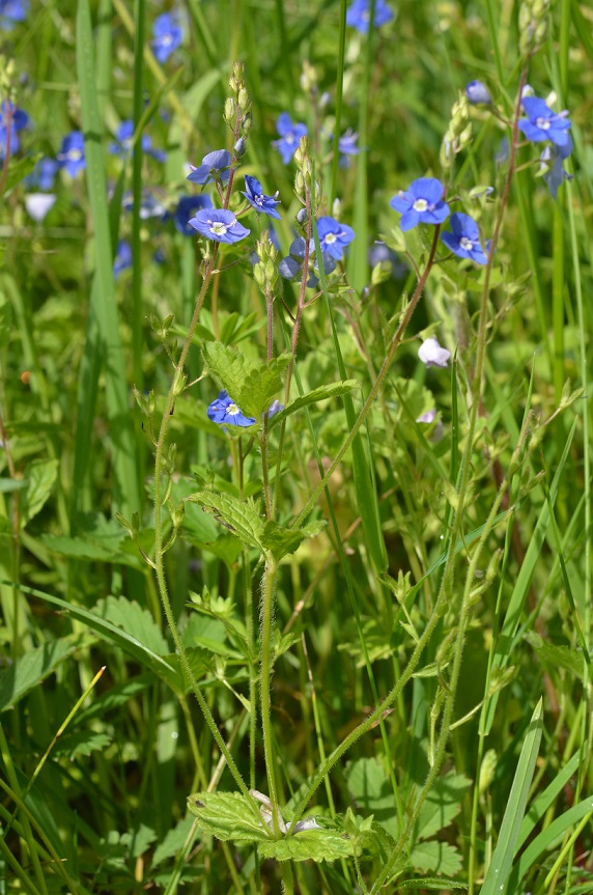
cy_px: 448
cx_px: 296
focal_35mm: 90
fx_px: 2233
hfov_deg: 15.1
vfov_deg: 22.7
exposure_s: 1/1000
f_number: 9
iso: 640
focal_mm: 60
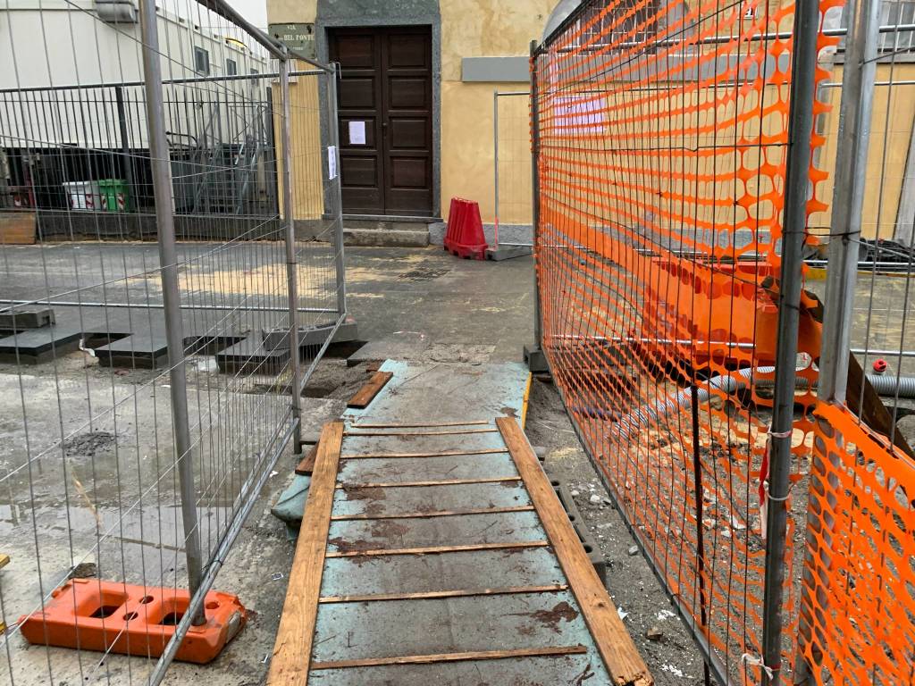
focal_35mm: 26
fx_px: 687
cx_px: 458
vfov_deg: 53.1
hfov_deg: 67.3
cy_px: 343
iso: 200
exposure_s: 1/60
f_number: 1.8
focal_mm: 4.25
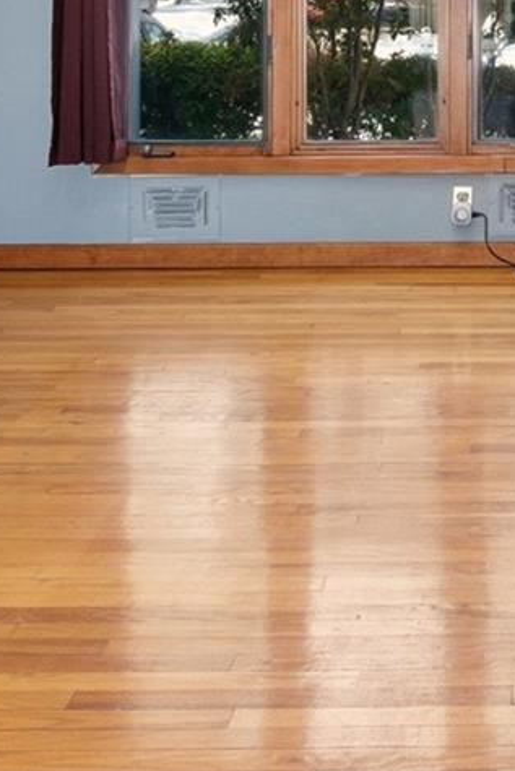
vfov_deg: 26.7
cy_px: -90
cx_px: 575
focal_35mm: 69
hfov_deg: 18.9
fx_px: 1479
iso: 250
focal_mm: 16
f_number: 9
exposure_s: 1/100
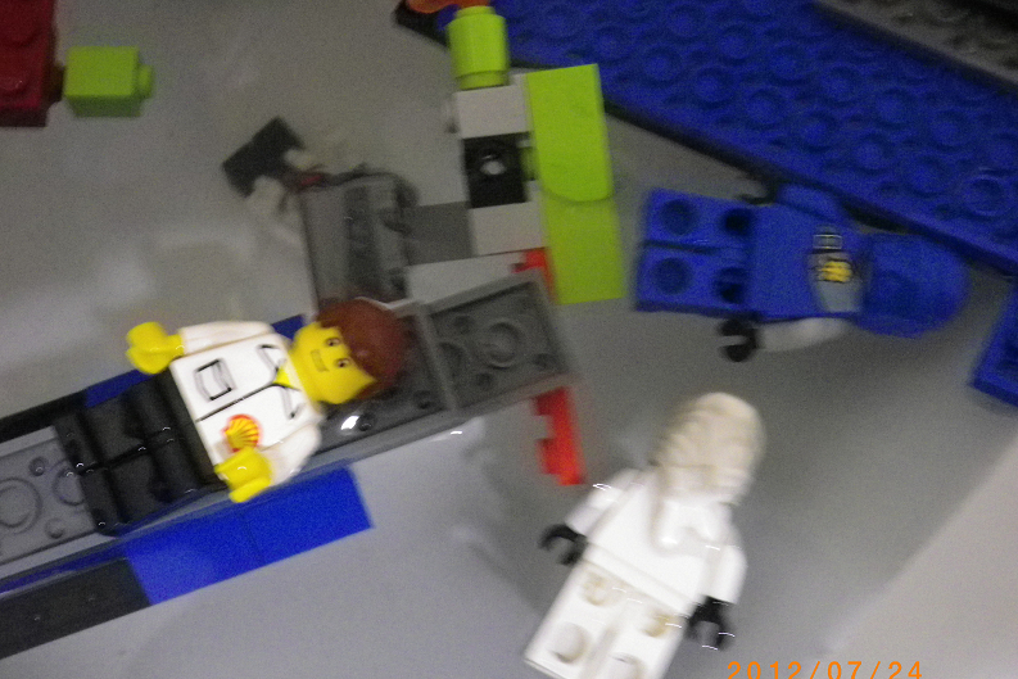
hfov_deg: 45.4
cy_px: 376
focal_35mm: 43
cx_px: 508
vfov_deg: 31.2
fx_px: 1216
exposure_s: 1/10
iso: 800
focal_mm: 7.3
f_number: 3.9
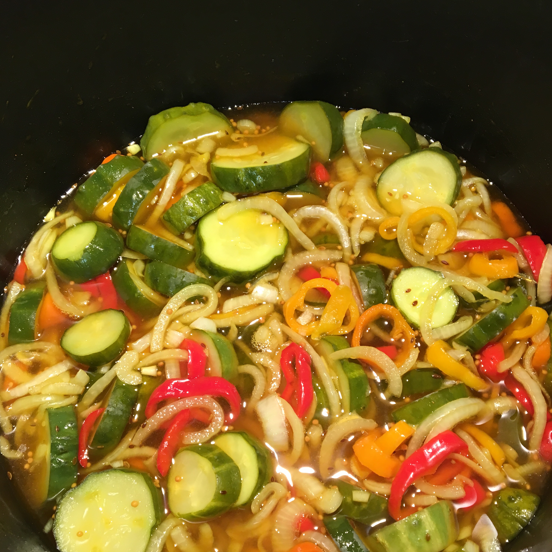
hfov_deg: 47.2
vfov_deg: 46.7
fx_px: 631
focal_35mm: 35
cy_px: 352
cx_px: 276
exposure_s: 1/30
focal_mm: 4.15
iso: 50
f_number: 2.2
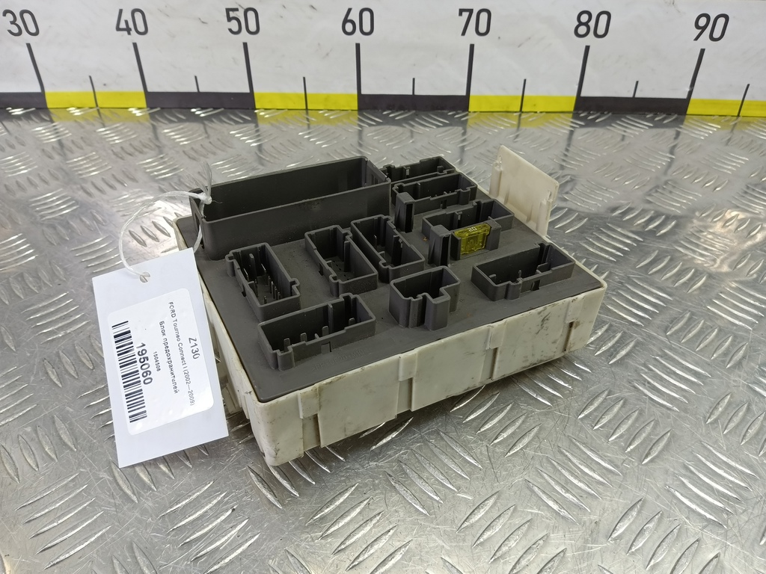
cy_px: 287
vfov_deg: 58.9
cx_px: 383
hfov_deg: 73.9
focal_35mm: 23
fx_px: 509
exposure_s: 1/50
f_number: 1.6
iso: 130
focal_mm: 4.11
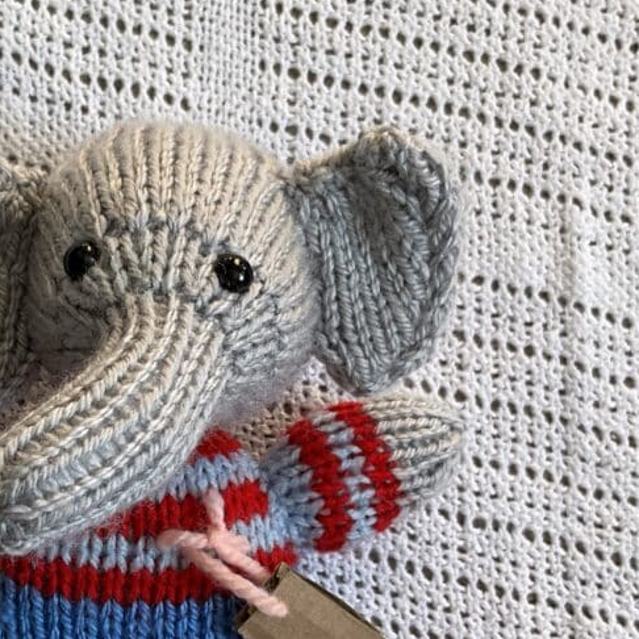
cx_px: 185
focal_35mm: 54
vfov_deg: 31.5
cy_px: 390
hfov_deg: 31.2
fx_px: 1128
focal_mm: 3
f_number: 1.8
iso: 32
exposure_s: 1/122
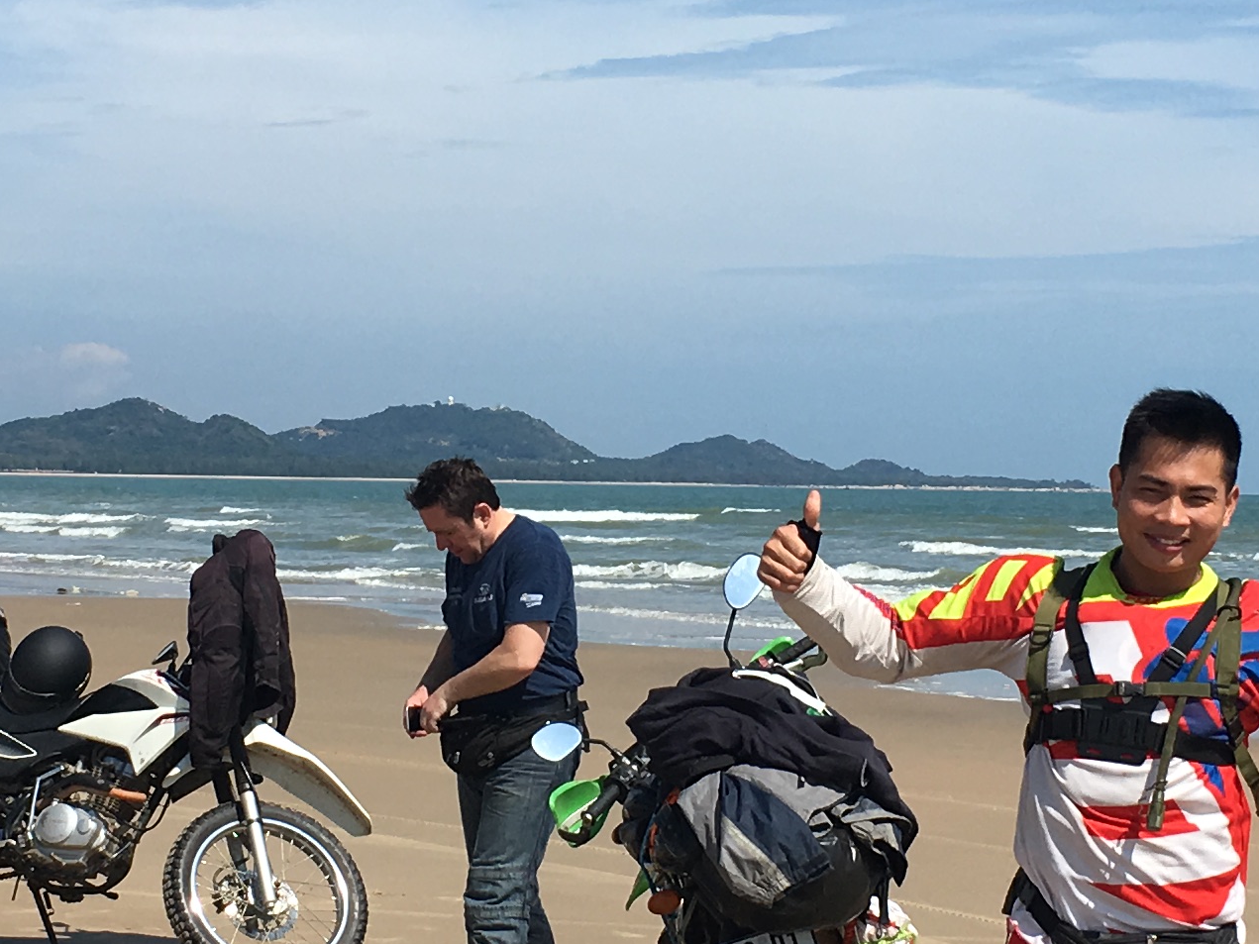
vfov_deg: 16.1
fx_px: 3346
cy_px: 450
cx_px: 519
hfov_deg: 21.3
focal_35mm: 92
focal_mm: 4.15
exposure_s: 1/2481
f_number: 2.2
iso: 25
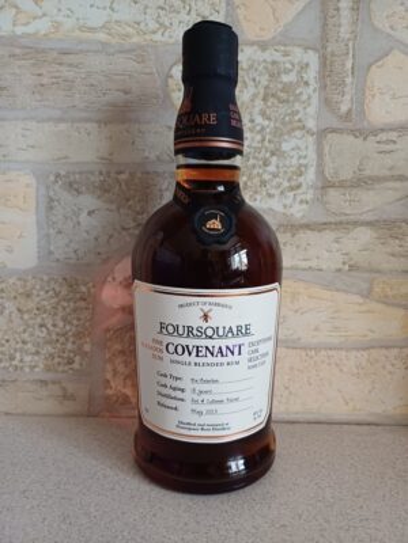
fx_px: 393
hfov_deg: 54.9
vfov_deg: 69.4
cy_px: 272
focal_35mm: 25
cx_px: 204
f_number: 1.8
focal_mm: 4.65
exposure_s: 1/20
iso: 640
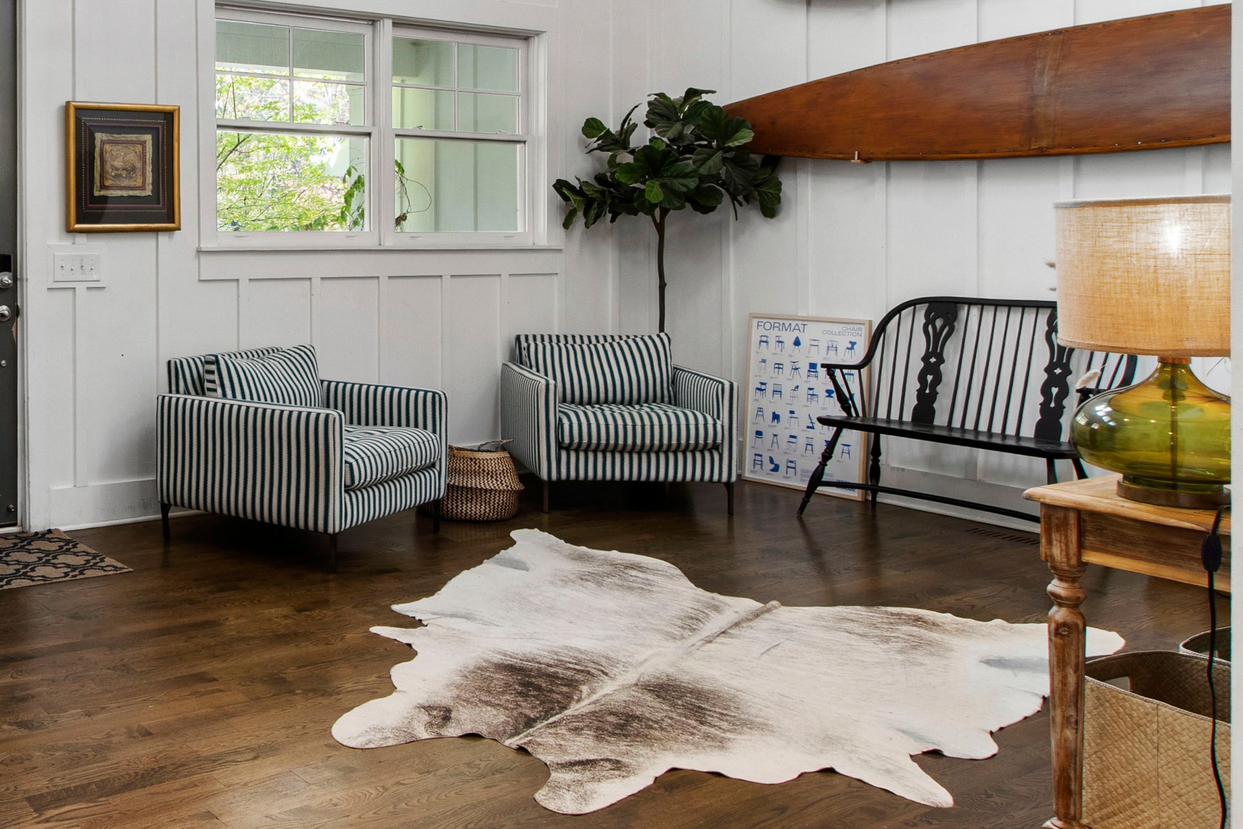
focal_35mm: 33
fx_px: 1139
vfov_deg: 39.6
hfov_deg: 52.3
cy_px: 292
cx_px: 195
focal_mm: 10
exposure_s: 1.6
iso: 100
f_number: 8
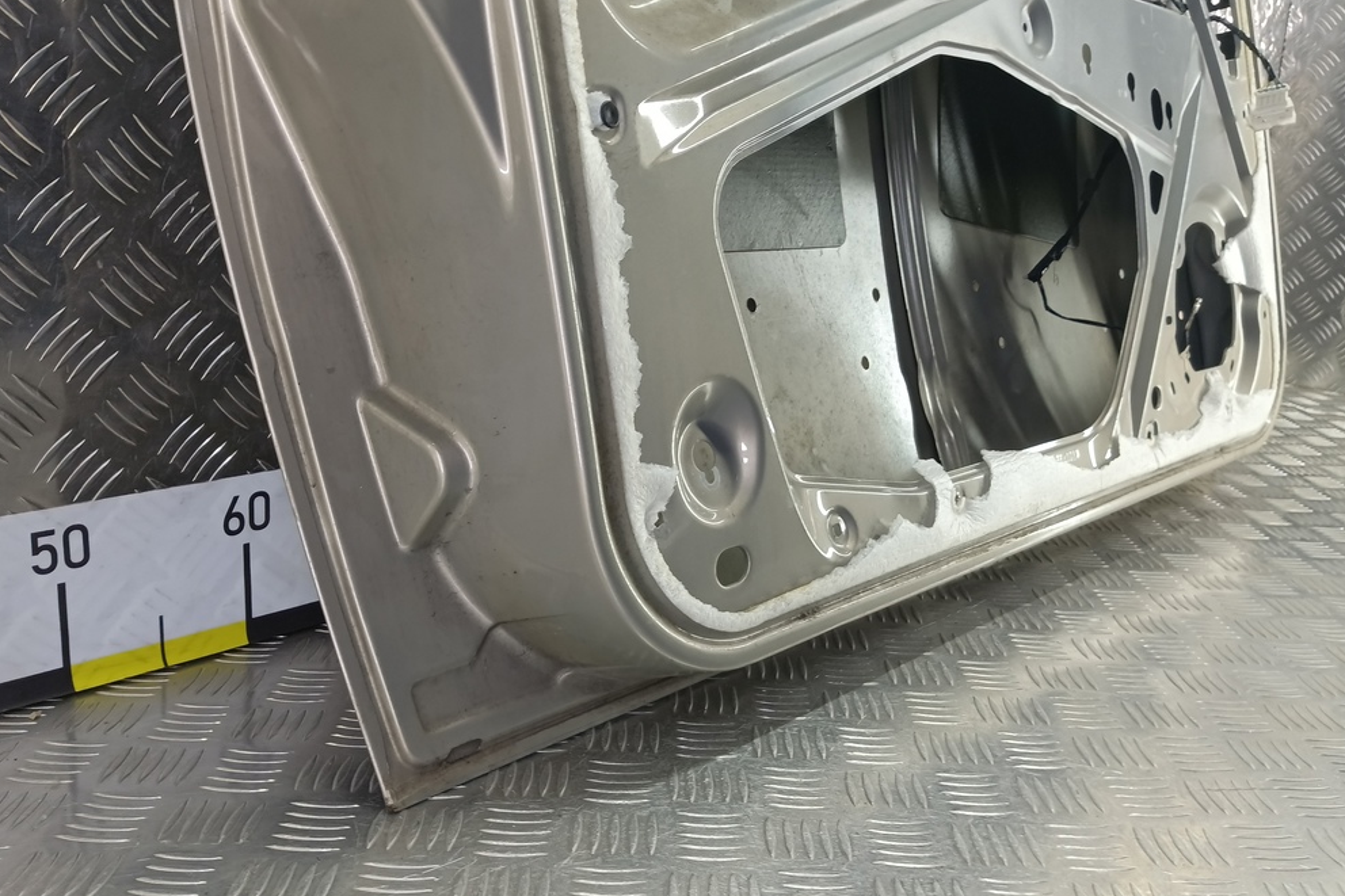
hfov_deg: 63.7
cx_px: 685
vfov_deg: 44.9
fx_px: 1083
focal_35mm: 29
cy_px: 418
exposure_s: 1/50
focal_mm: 4.11
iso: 153
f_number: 1.6
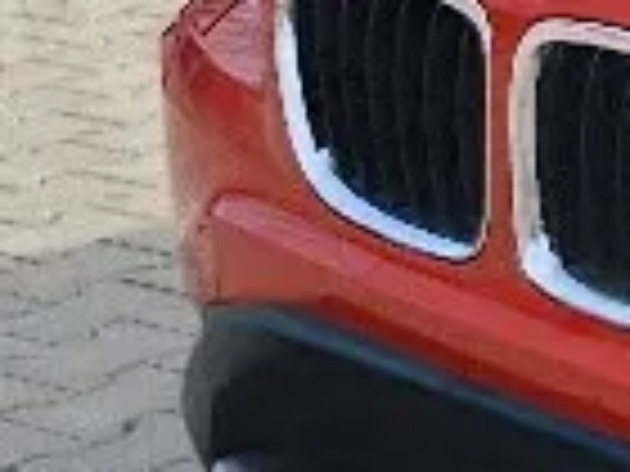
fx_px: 2985
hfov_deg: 10.3
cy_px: -58
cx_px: 1562
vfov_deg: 9.0
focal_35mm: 164
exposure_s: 1/2500
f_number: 1.8
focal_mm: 5.54
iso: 40
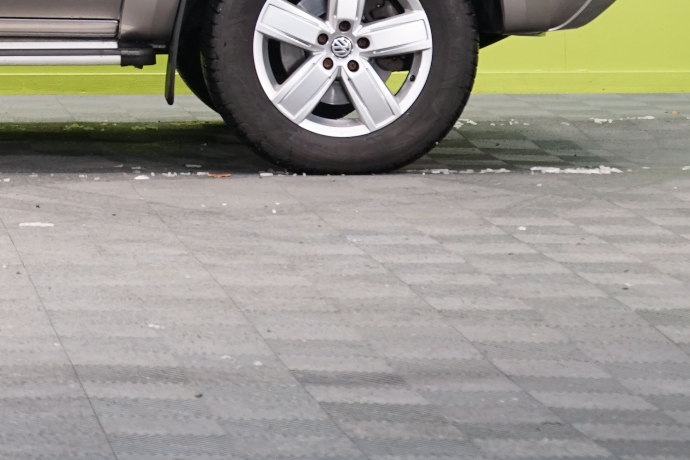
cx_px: -228
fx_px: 3833
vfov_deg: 6.8
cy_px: -191
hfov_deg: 10.1
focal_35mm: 200
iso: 640
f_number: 5.6
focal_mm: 65
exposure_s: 1/25
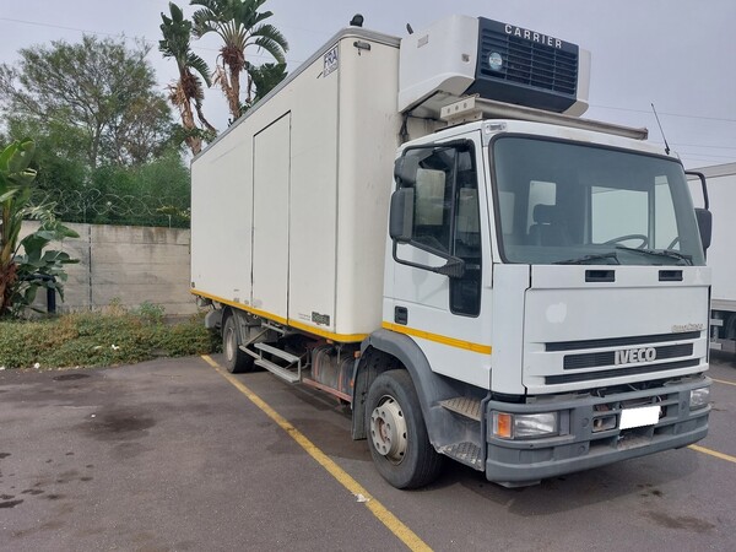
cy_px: 276
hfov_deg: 69.4
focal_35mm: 25
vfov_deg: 54.9
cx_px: 368
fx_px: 532
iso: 25
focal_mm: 5.23
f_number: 1.8
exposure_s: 1/1020
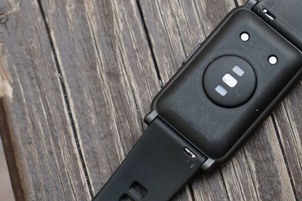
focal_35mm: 124
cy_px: 61
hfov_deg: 16.4
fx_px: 1040
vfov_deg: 11.0
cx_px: 234
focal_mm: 70
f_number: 5.6
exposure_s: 1/200
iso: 500
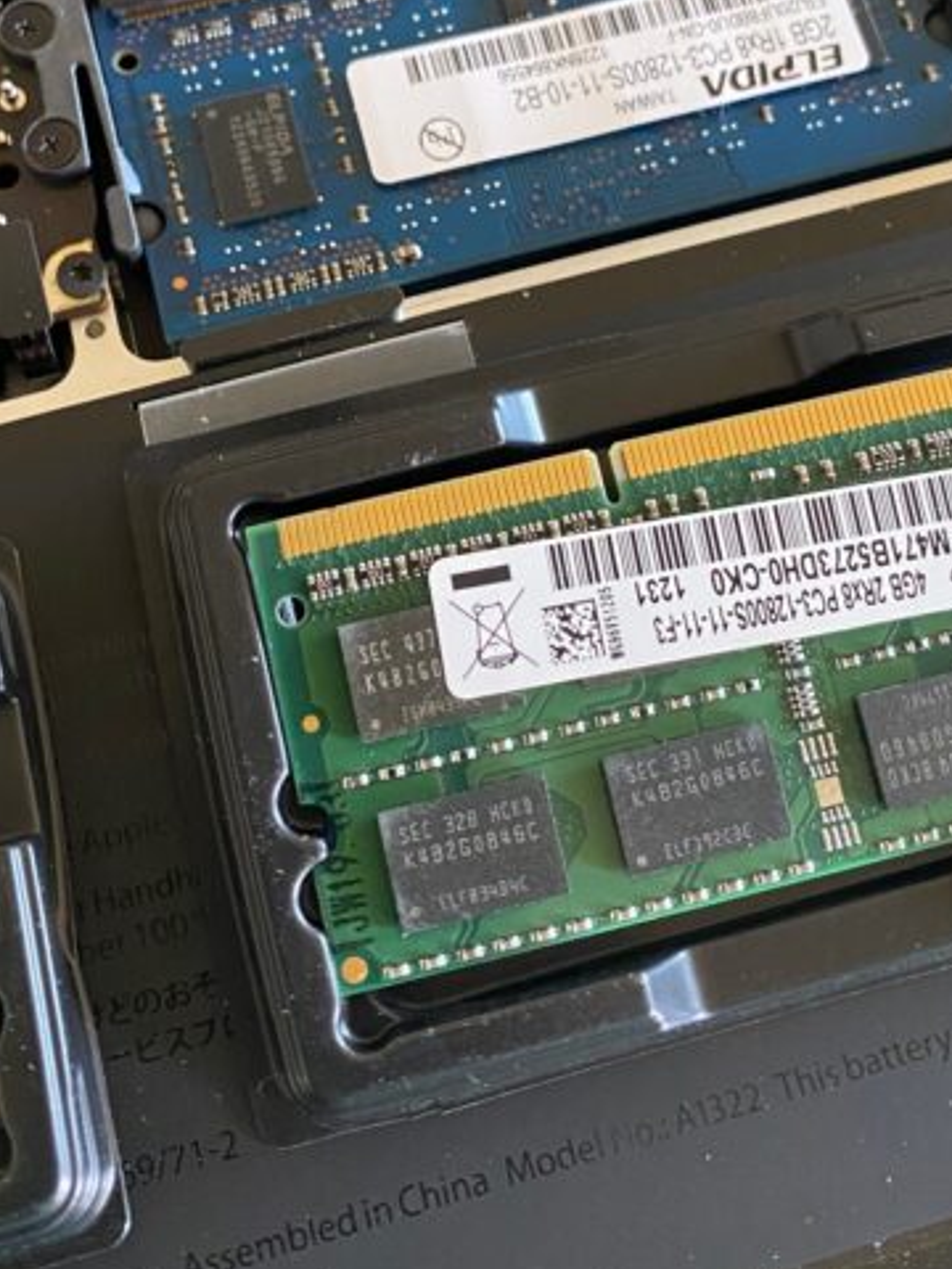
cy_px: 234
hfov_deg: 30.9
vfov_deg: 38.7
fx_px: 1723
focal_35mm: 47
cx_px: 434
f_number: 1.8
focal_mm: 4.25
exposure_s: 1/40
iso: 500
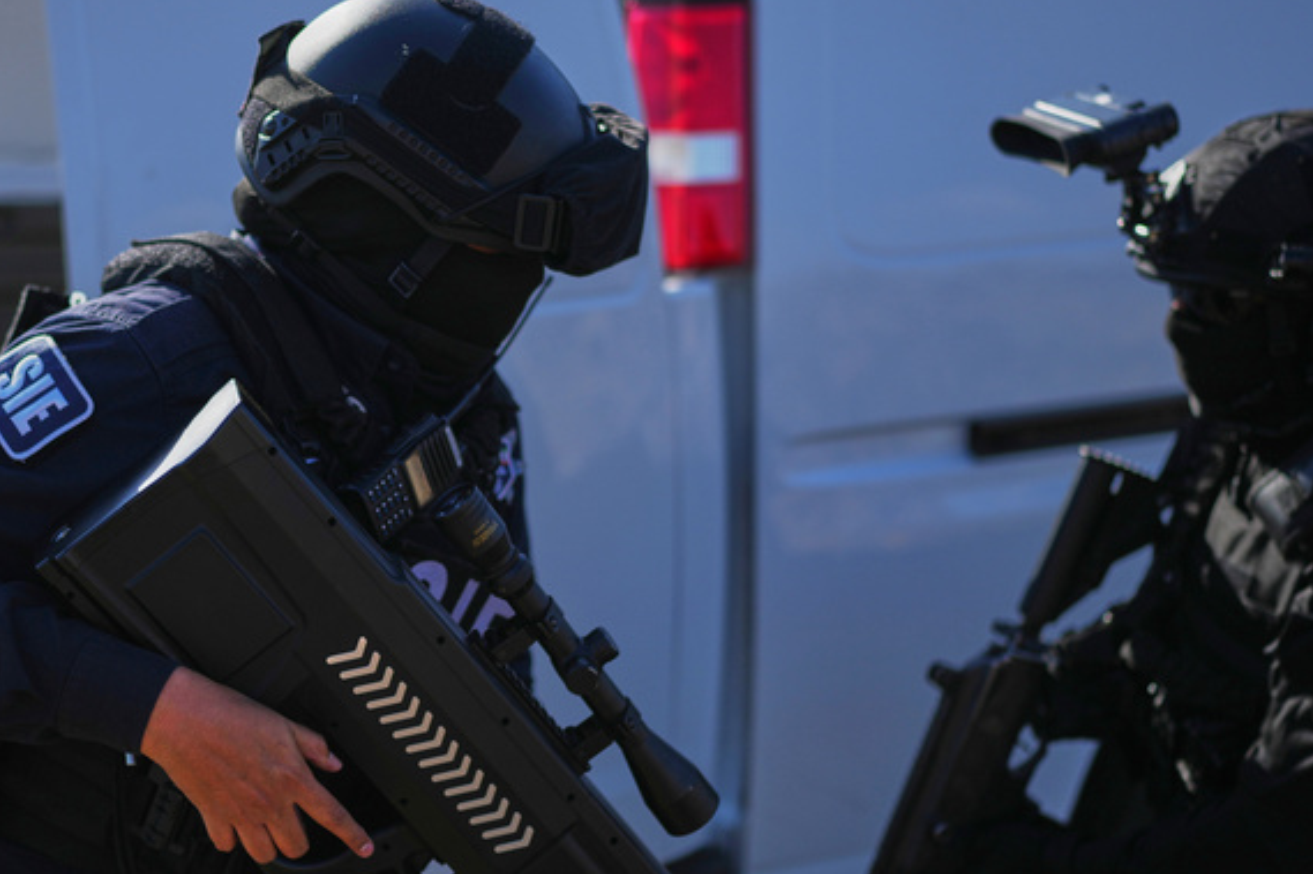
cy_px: 444
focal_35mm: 63
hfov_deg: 31.6
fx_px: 2297
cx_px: 413
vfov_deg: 21.6
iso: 50
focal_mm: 35
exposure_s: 1/5000
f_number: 1.4
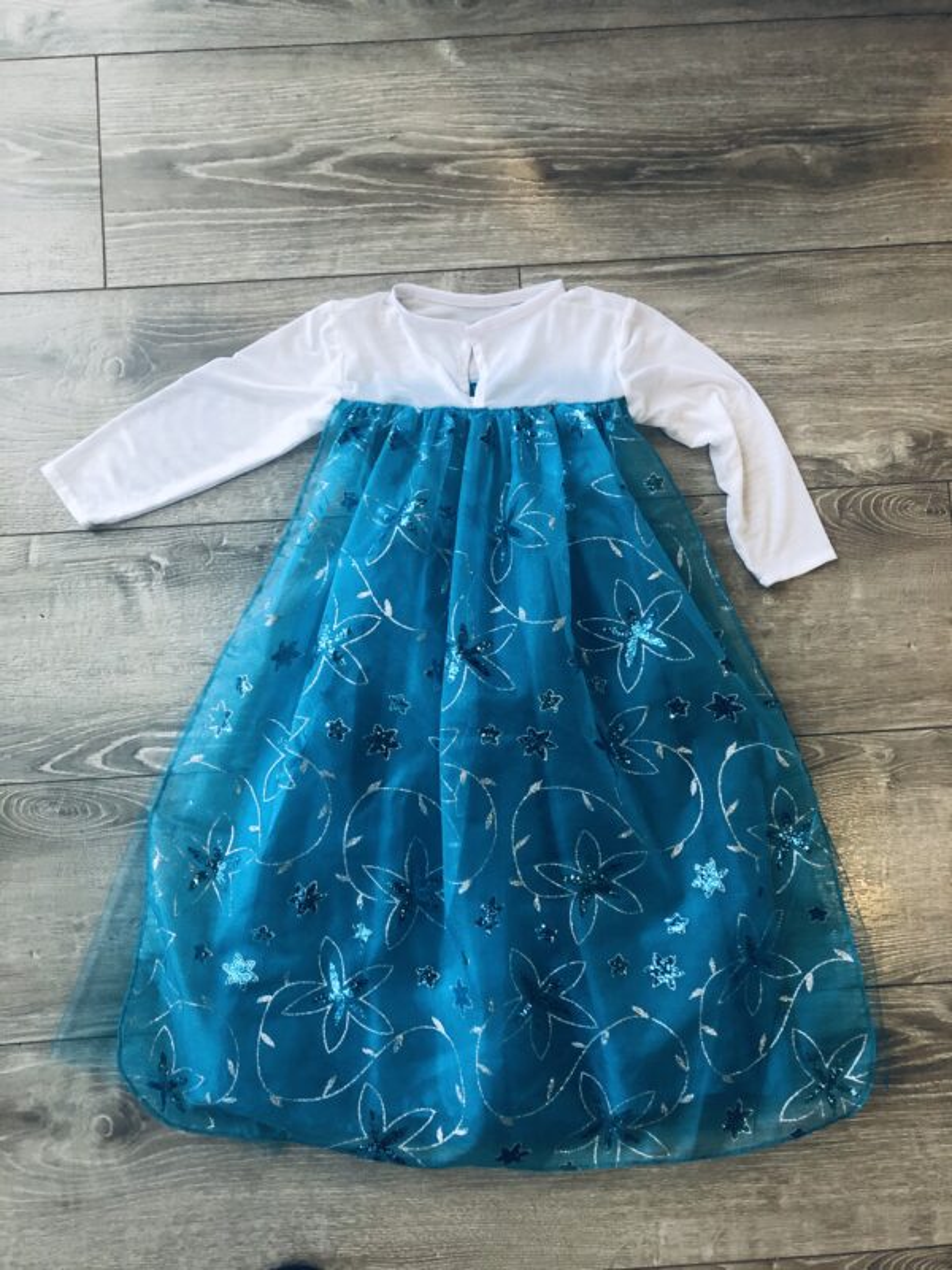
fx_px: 1027
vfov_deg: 63.4
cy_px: 635
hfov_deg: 49.7
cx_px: 476
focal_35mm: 28
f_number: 1.8
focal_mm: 3.99
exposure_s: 1/15
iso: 80
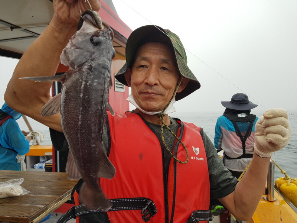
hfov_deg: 67.3
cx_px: 148
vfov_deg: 53.1
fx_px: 223
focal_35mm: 26
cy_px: 112
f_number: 1.7
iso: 40
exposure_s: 1/196
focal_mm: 4.3
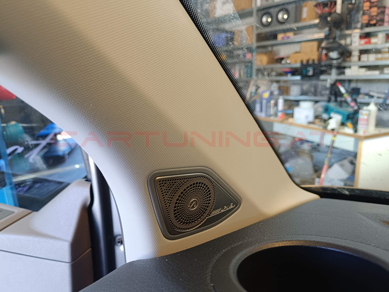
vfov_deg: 56.8
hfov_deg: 71.6
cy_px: 146
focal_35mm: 24
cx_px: 194
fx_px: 270
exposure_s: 1/50.1
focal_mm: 5.59
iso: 424
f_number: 1.88
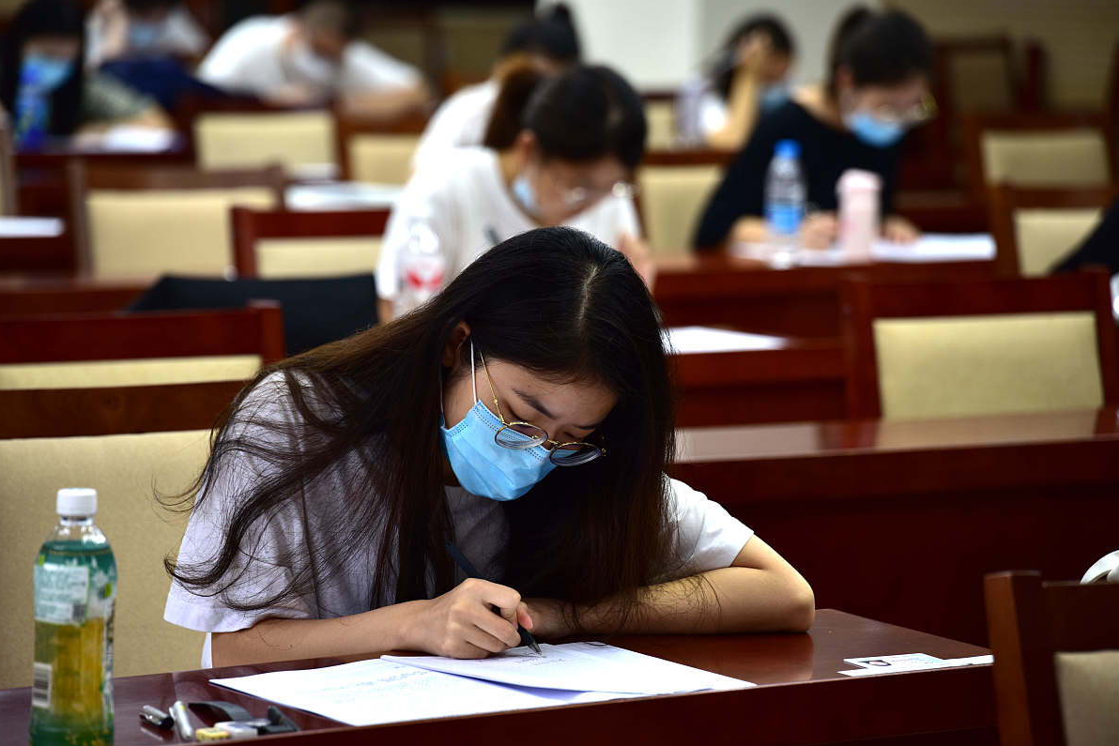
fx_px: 4383
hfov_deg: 14.5
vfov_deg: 9.7
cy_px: 374
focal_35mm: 141
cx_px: 558
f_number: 4
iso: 160
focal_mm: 140
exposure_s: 1/40
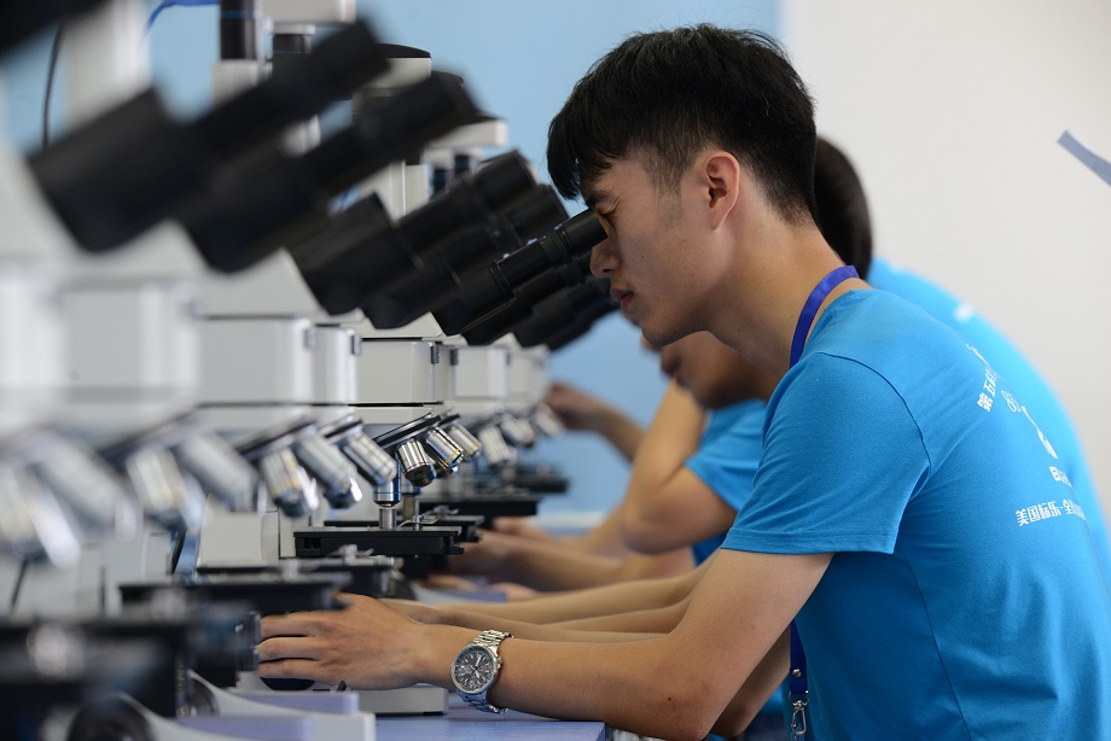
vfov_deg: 5.7
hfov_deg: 8.6
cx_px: 556
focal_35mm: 240
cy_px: 370
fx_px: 7409
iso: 1250
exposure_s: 1/25
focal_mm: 240
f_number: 8
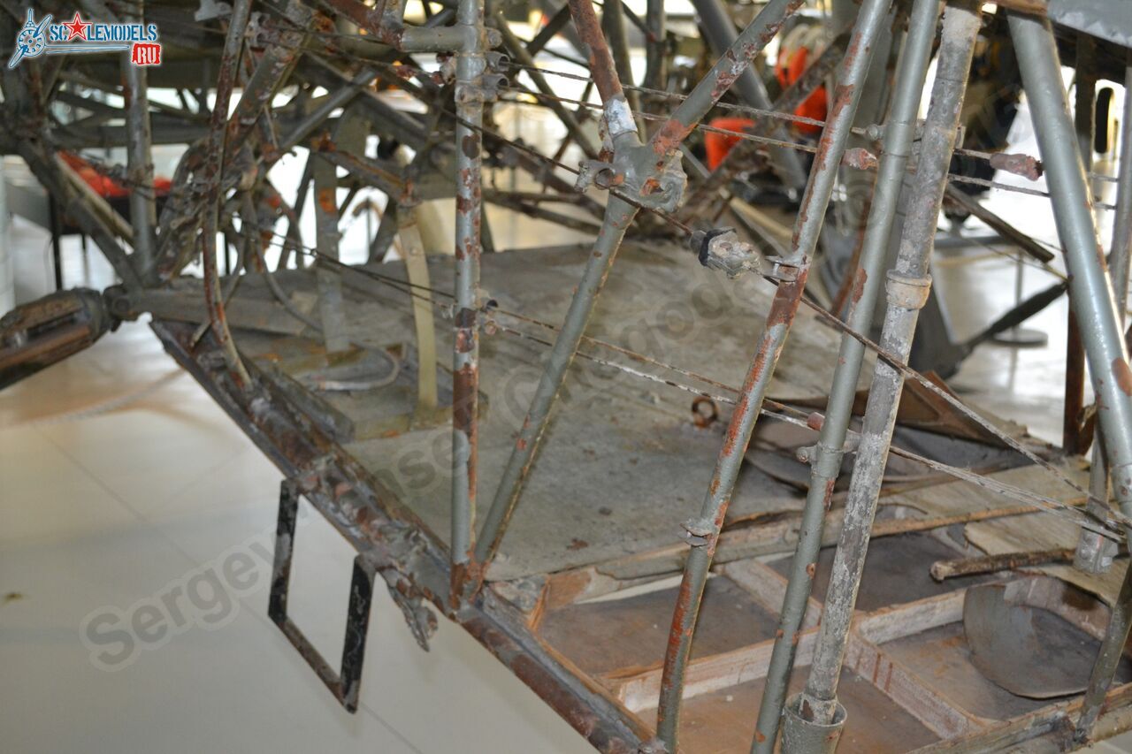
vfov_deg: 28.1
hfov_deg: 41.1
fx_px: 1509
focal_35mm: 48
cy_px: 377
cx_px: 566
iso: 1250
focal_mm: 32
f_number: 4.8
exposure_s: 1/60
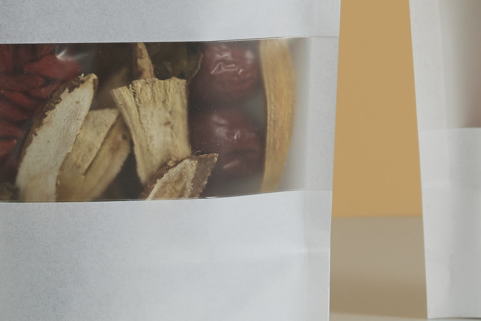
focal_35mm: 537
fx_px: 7179
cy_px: -158
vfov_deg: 2.6
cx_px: 322
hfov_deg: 3.8
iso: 100
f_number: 11
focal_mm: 75
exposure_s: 1/125
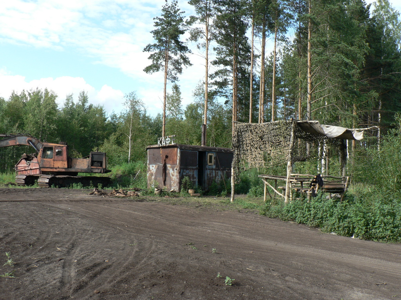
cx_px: 200
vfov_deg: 38.7
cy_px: 150
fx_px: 429
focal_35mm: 37
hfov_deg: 50.1
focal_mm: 6.1
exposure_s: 1/250
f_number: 4
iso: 80
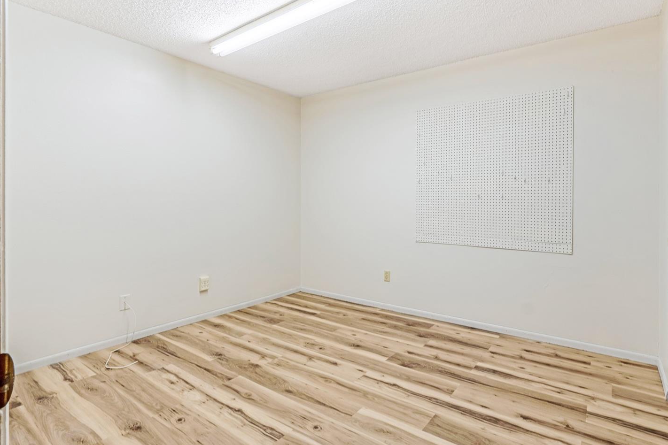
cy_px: 209
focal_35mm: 19
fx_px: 344
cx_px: 366
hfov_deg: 88.0
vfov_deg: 65.7
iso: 250
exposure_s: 1/50
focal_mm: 11
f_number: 9
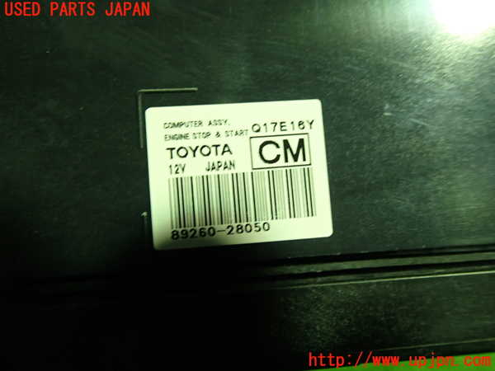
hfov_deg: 60.0
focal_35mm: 30
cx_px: 248
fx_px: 429
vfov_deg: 46.8
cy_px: 186
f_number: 2.3
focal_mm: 5.4
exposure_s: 1/30
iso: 250
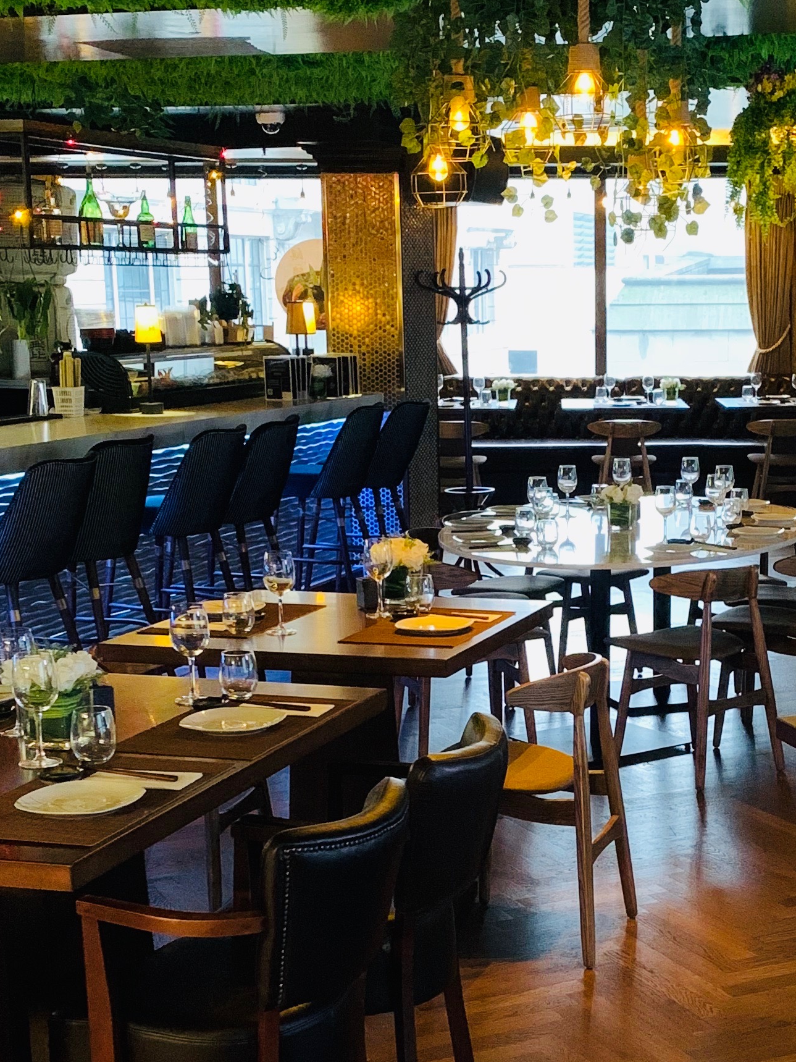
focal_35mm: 61
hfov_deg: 23.8
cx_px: 565
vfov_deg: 31.4
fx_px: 1871
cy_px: 730
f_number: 1.8
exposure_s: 1/25
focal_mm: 4.25
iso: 800
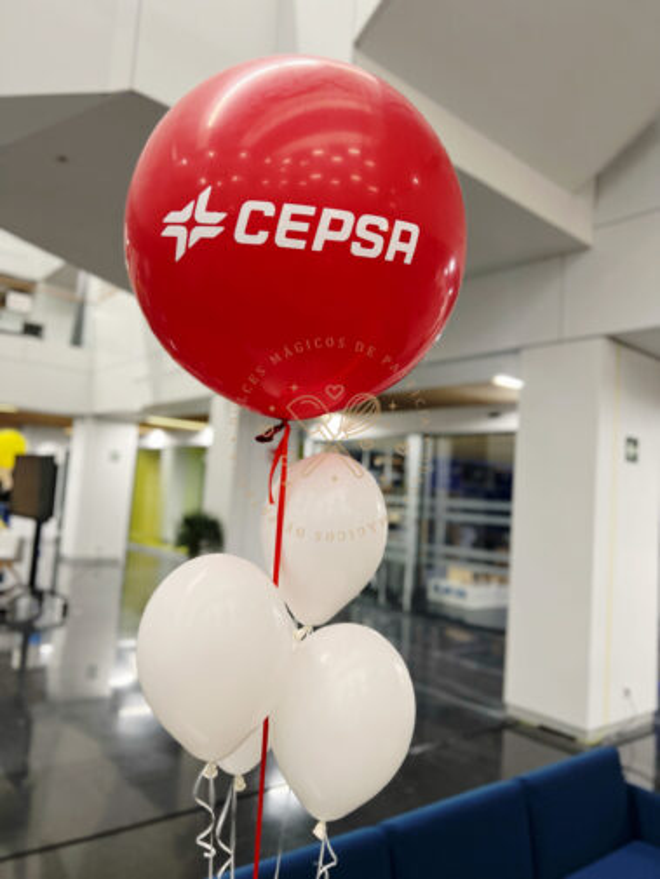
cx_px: 330
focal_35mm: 26
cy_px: 440
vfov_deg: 67.3
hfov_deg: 53.1
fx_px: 661
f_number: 1.5
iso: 125
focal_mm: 5.7
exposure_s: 1/50
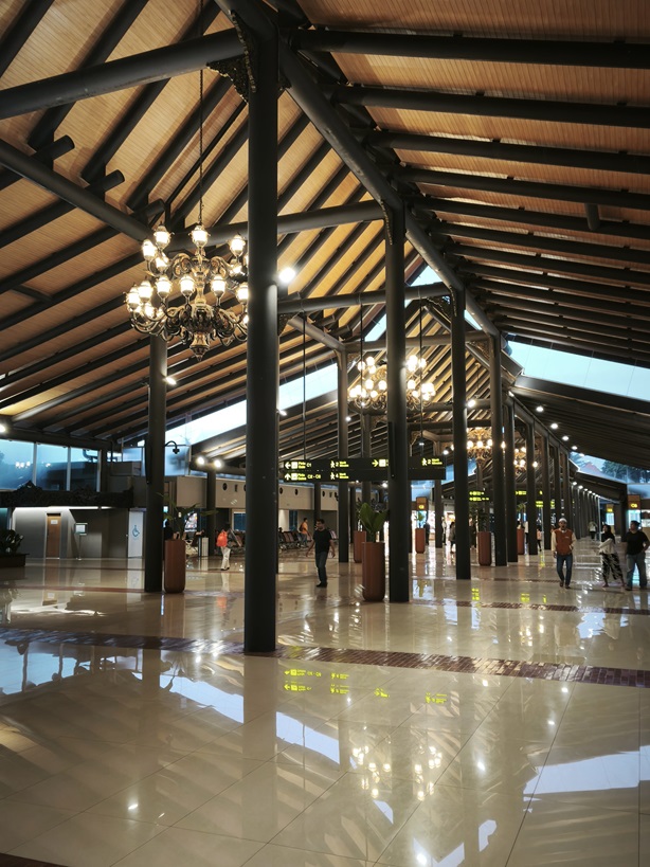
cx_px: 325
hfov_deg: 45.4
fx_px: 776
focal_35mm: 31
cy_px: 434
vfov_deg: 58.4
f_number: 1.7
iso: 320
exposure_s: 1/50
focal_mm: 5.35
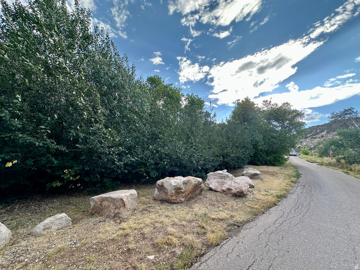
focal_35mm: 14
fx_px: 146
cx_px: 180
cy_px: 135
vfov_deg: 85.7
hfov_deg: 102.1
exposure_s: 1/553
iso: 40
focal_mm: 2.22
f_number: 2.2
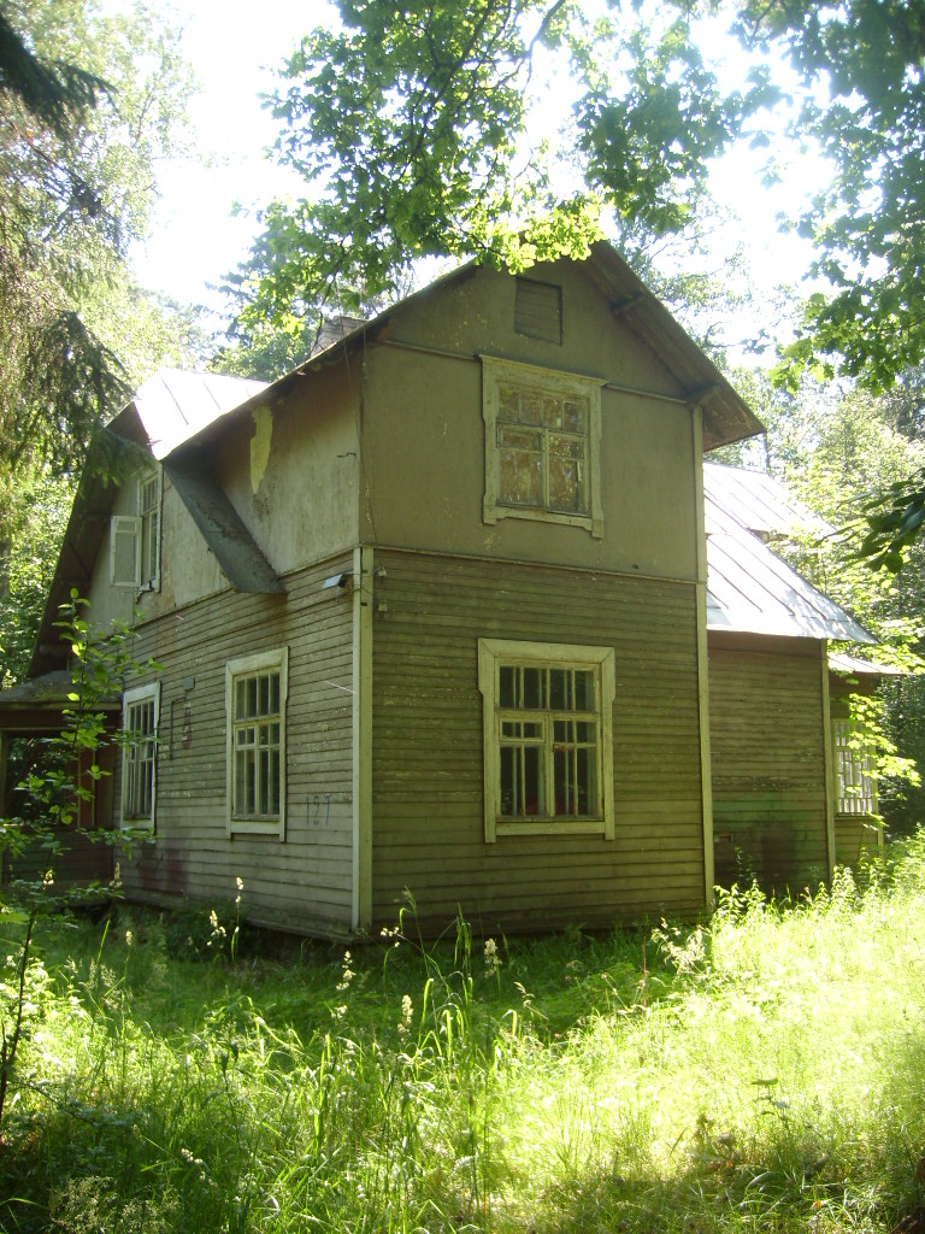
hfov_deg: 40.7
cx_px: 462
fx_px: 1247
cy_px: 617
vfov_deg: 52.6
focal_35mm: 35
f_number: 2.8
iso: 50
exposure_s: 1/161
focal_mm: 5.8
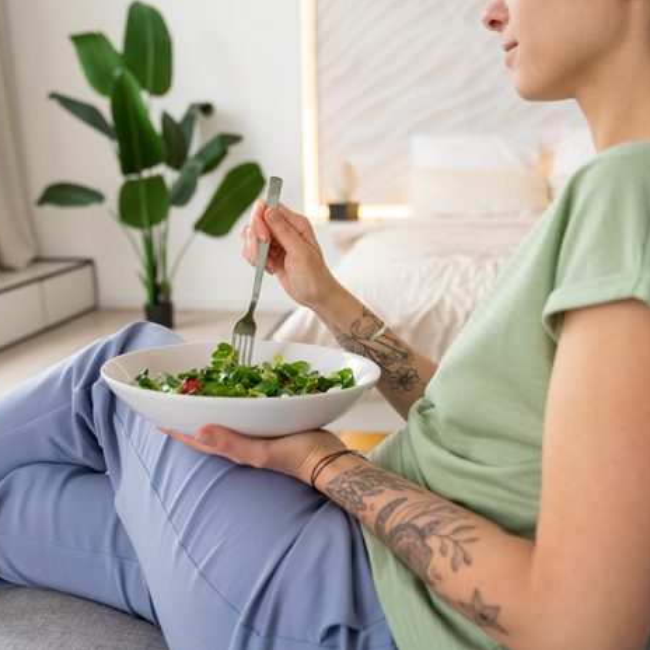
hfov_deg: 40.9
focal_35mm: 41
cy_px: 324
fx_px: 871
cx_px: 315
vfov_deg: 40.9
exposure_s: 1/125
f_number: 3.5
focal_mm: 32
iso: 800
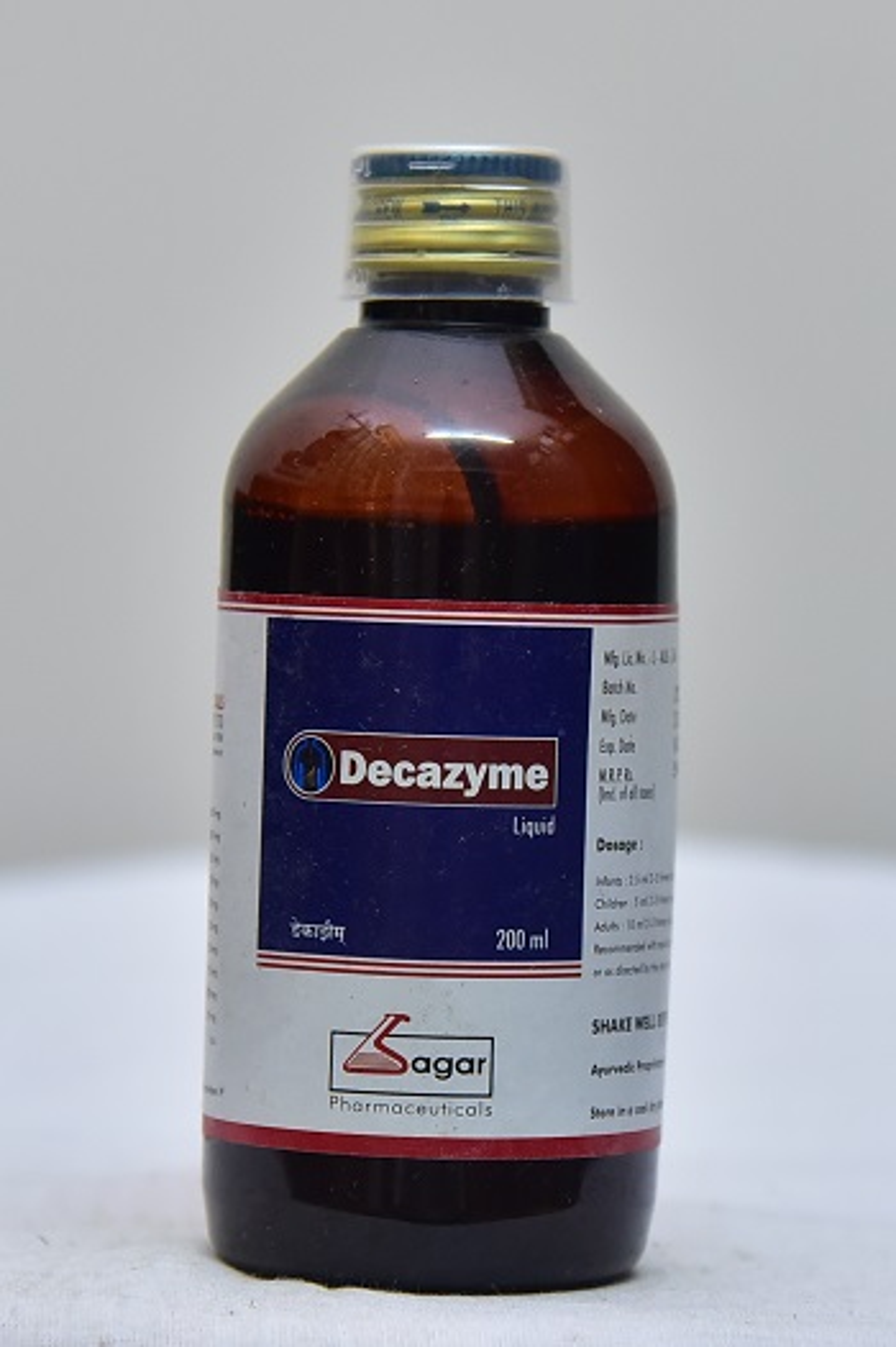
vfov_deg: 23.9
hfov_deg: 16.1
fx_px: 3177
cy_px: 674
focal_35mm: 85
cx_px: 448
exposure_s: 1/125
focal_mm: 85
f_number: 4.5
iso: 1600
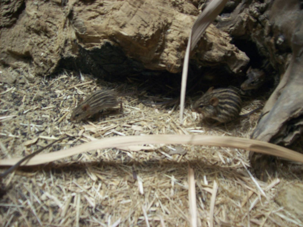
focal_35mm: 36
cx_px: 152
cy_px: 114
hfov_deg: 51.4
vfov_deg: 39.7
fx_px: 315
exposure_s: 1/64
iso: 82
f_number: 2.7
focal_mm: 6
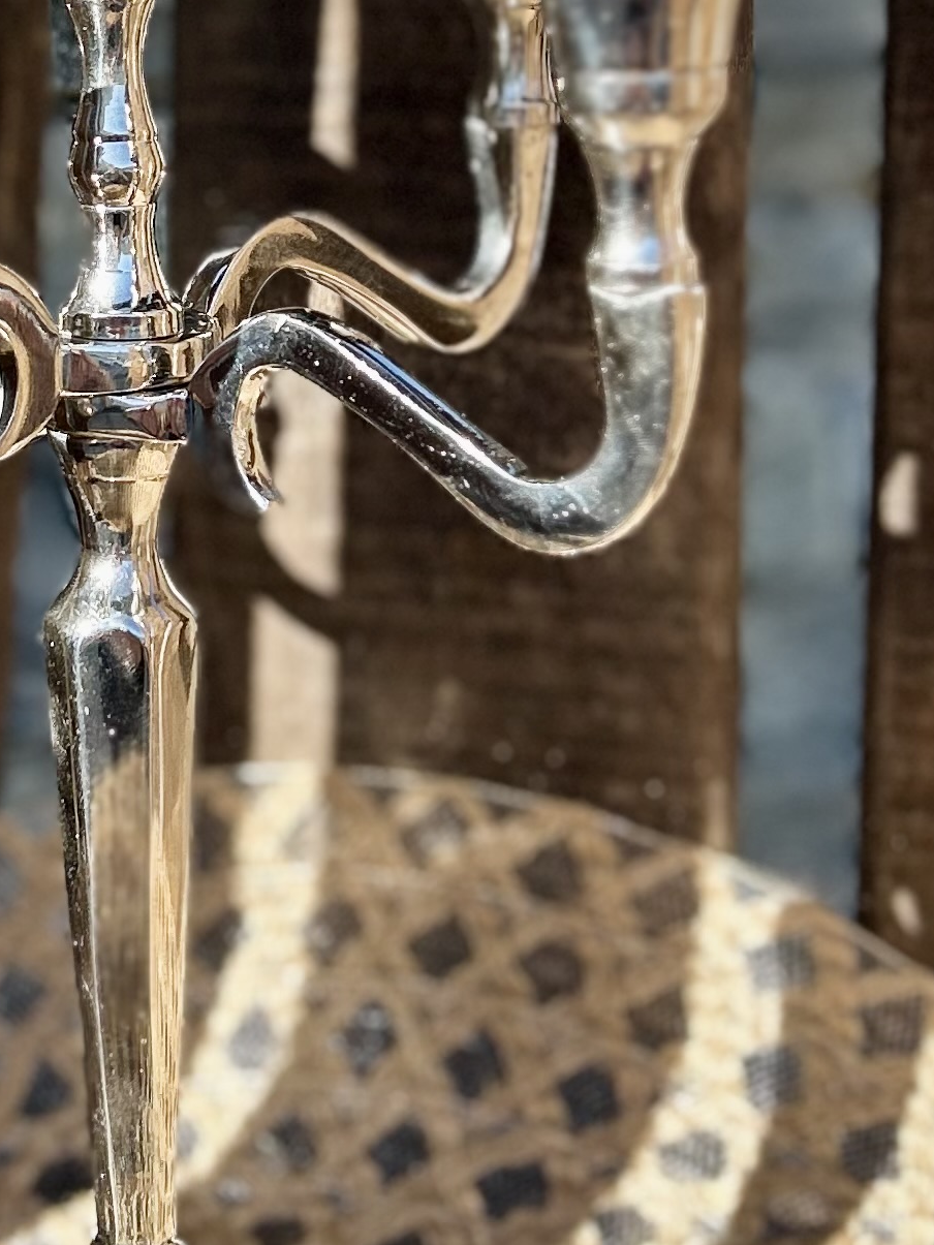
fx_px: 3129
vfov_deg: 22.0
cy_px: 131
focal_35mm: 87
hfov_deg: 16.8
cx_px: 148
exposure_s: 1/873
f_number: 1.5
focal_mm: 5.7
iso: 50
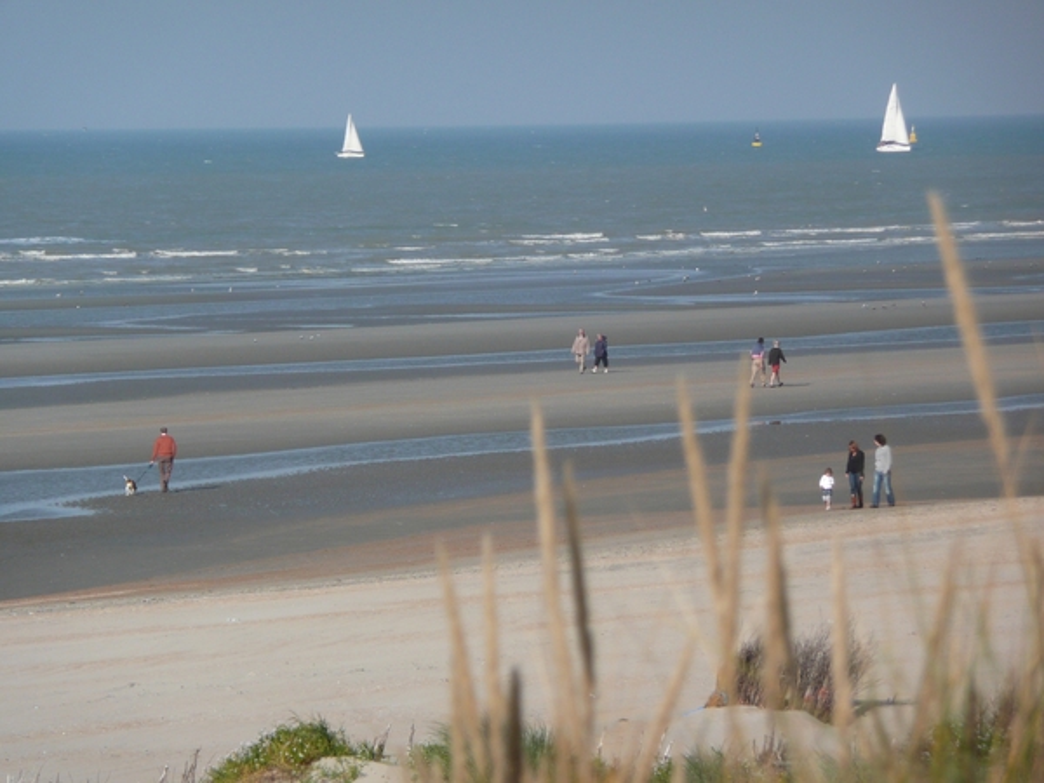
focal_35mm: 280
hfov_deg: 7.1
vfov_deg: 5.3
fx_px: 8445
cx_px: 522
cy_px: 392
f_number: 4.9
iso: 100
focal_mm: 46
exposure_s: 1/500
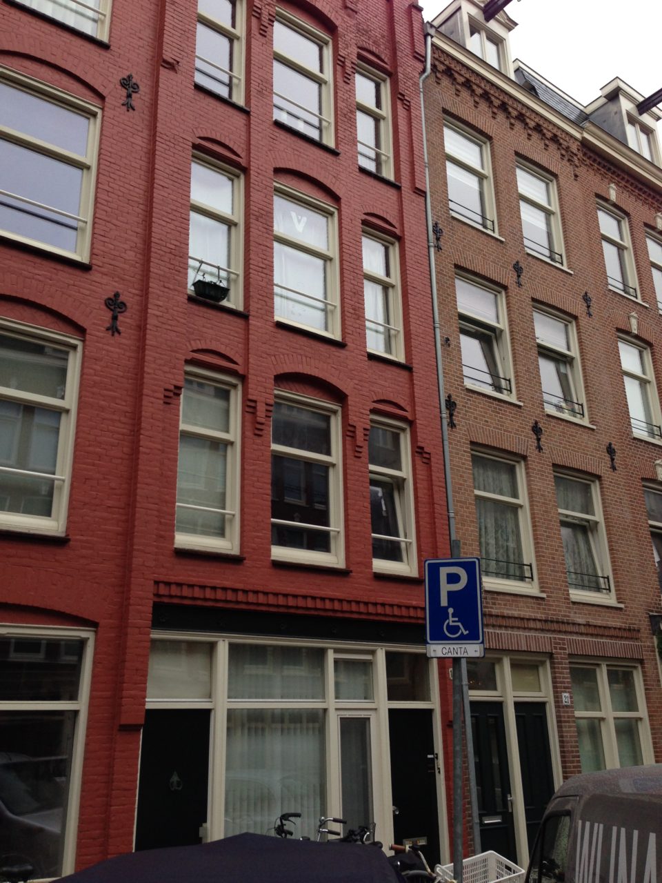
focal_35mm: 33
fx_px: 841
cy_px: 442
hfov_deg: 42.9
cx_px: 331
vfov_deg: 55.4
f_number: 2.4
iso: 80
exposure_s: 1/120
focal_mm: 4.12
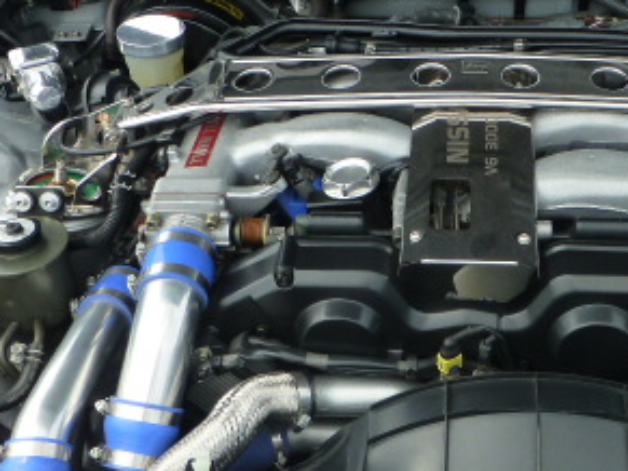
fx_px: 997
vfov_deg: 26.5
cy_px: 210
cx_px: 453
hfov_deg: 34.4
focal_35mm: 55
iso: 160
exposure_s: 1/320
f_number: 4
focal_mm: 4.3
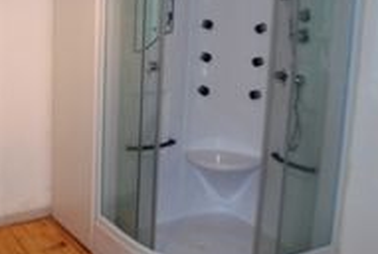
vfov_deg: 23.3
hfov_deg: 34.0
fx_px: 610
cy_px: 69
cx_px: 119
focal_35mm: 58
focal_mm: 18
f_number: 3.5
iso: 200
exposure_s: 1/60
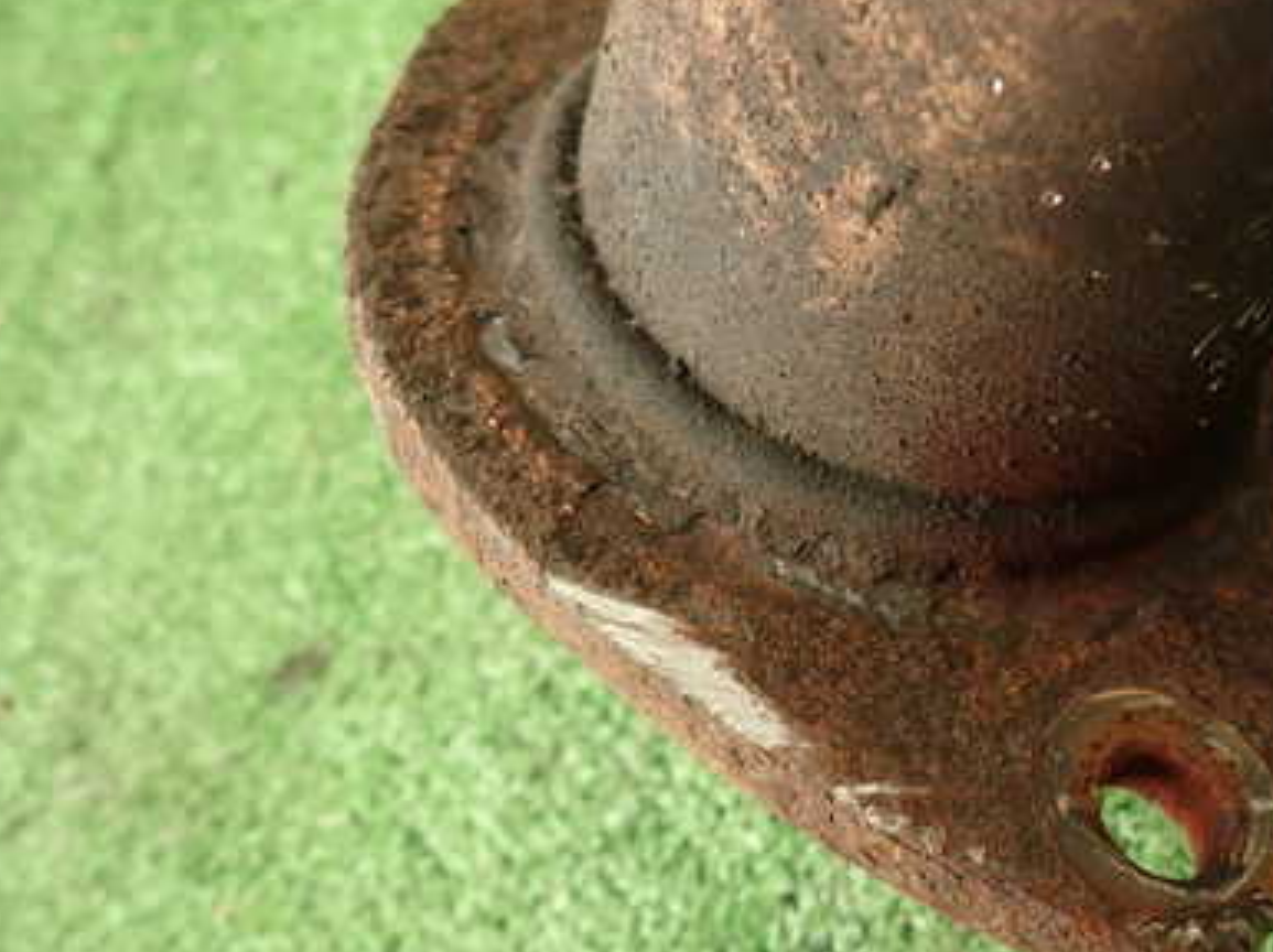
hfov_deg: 46.4
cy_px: 618
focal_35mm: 39
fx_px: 1433
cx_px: 939
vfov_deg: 36.5
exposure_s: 1/60
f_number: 2
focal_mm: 4.5
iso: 160
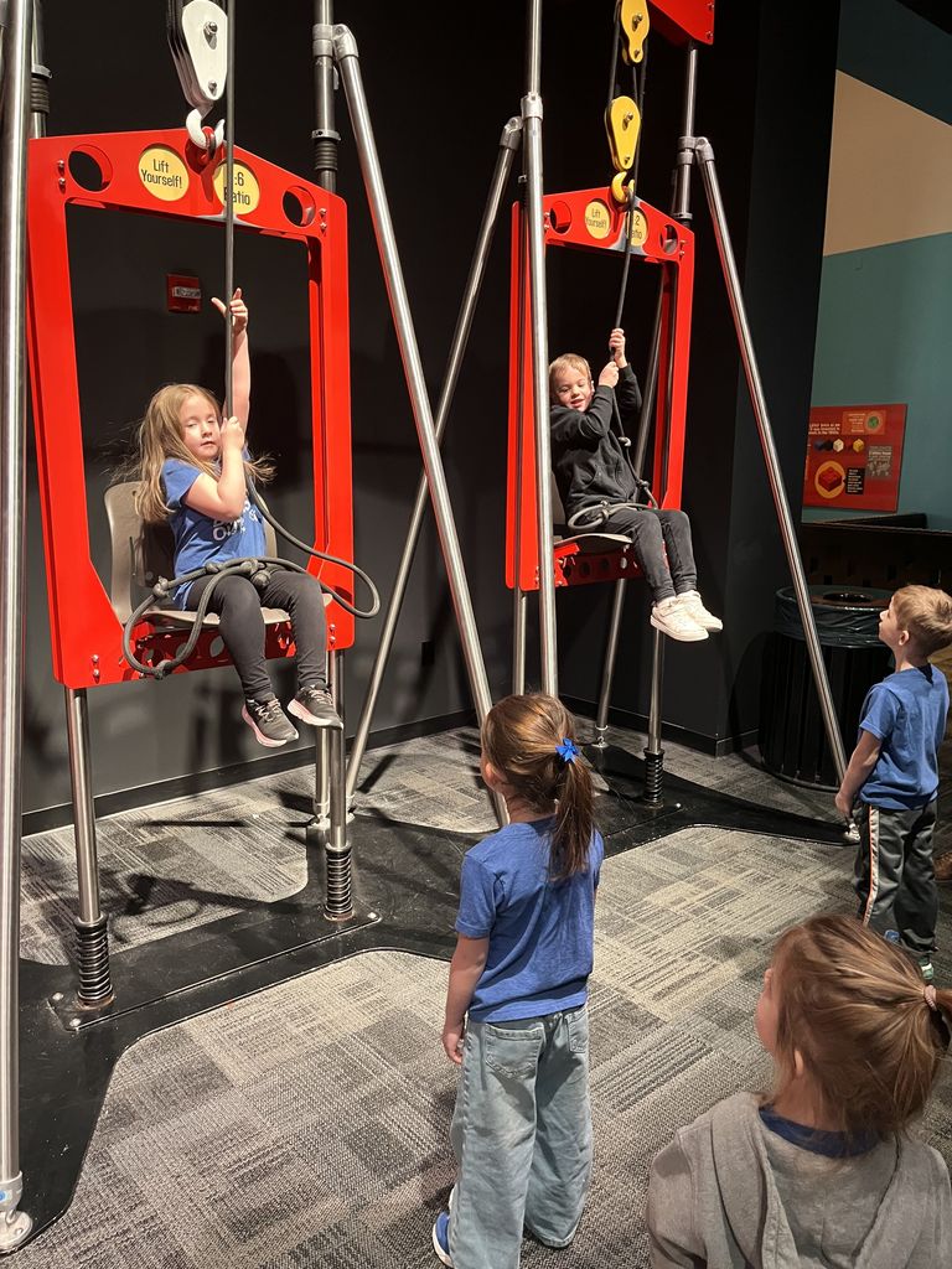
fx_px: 953
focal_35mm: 26
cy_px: 634
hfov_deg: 53.1
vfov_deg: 67.3
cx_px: 476
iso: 250
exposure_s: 1/60
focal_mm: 5.1
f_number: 1.6
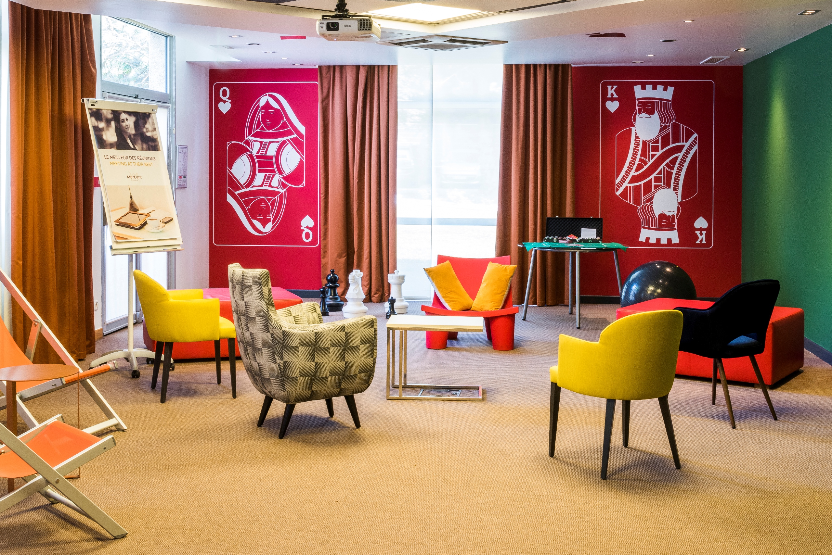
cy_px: 204
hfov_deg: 42.7
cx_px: 405
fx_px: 1063
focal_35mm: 46
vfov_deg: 29.1
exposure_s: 1.6
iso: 200
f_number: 20
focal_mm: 32
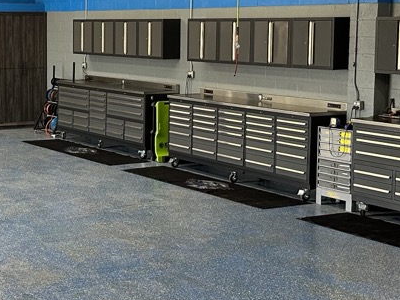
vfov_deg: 20.4
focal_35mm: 72
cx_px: 66
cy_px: 104
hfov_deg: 26.4
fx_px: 832
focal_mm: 6.86
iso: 200
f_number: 1.78
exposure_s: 1/120
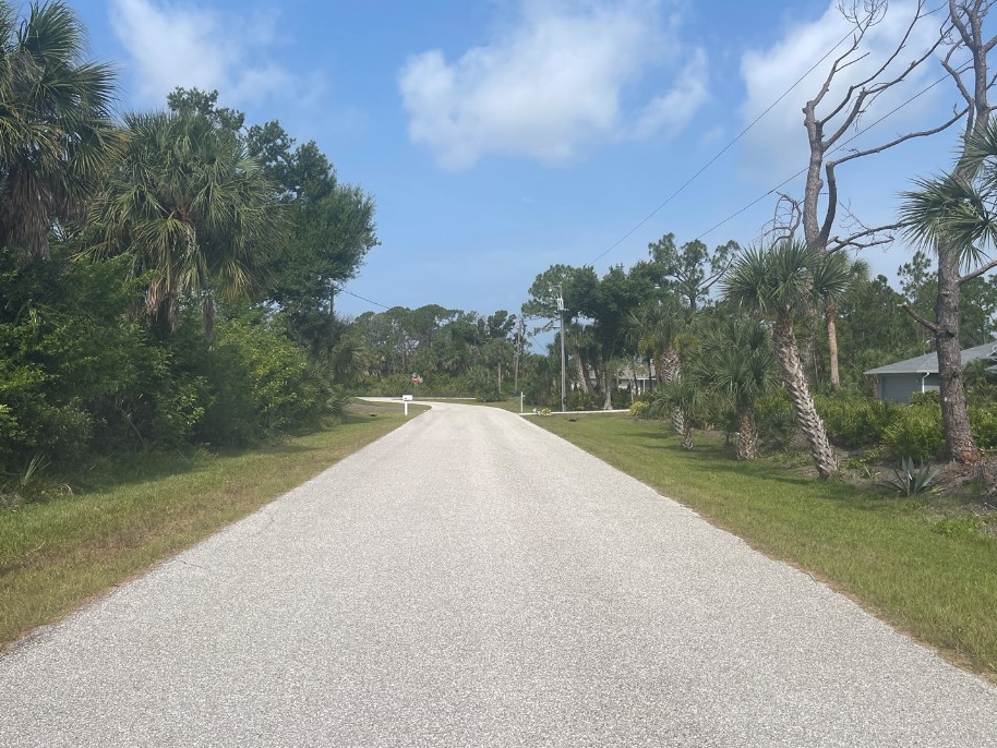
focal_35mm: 28
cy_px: 352
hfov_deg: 63.4
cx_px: 536
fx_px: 807
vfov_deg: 49.7
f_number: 1.6
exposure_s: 1/4717
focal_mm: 5.1
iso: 32
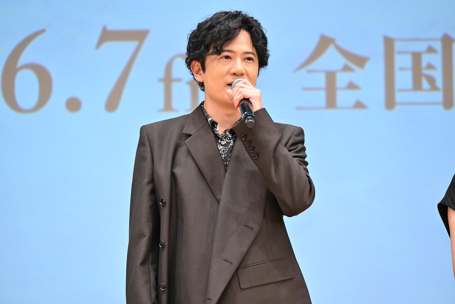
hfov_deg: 10.3
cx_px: 228
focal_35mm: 200
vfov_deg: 6.9
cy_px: 152
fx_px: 2528
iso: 2000
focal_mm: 200
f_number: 6.3
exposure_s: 1/200
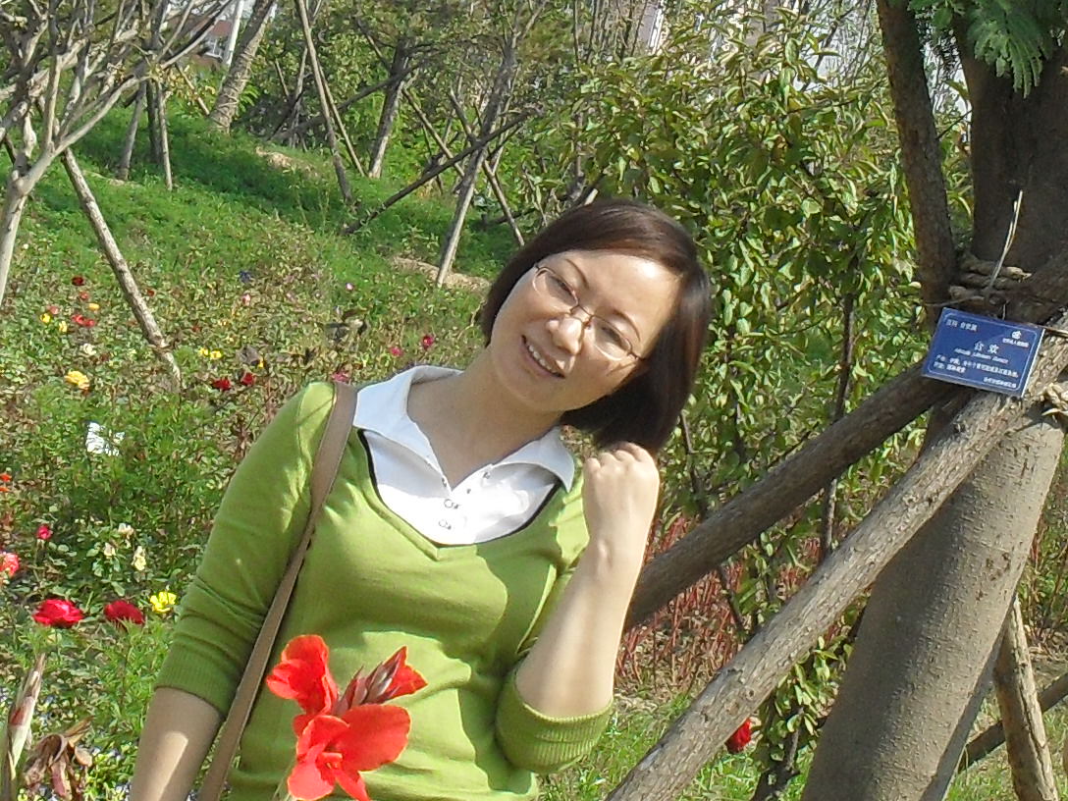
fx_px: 1080
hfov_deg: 52.6
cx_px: 534
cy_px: 400
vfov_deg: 40.7
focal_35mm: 35
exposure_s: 1/1000
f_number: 3.2
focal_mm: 6.3
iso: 100
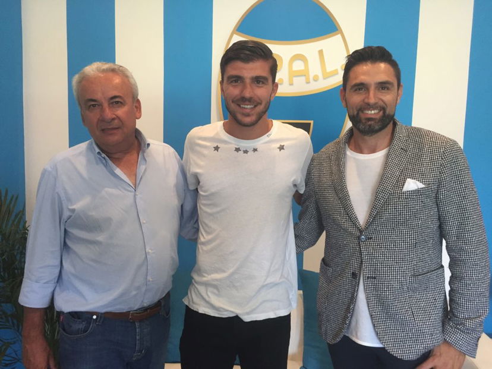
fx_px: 412
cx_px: 246
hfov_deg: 61.7
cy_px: 184
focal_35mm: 29
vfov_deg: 48.2
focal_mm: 4.15
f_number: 2.2
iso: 160
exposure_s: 1/33
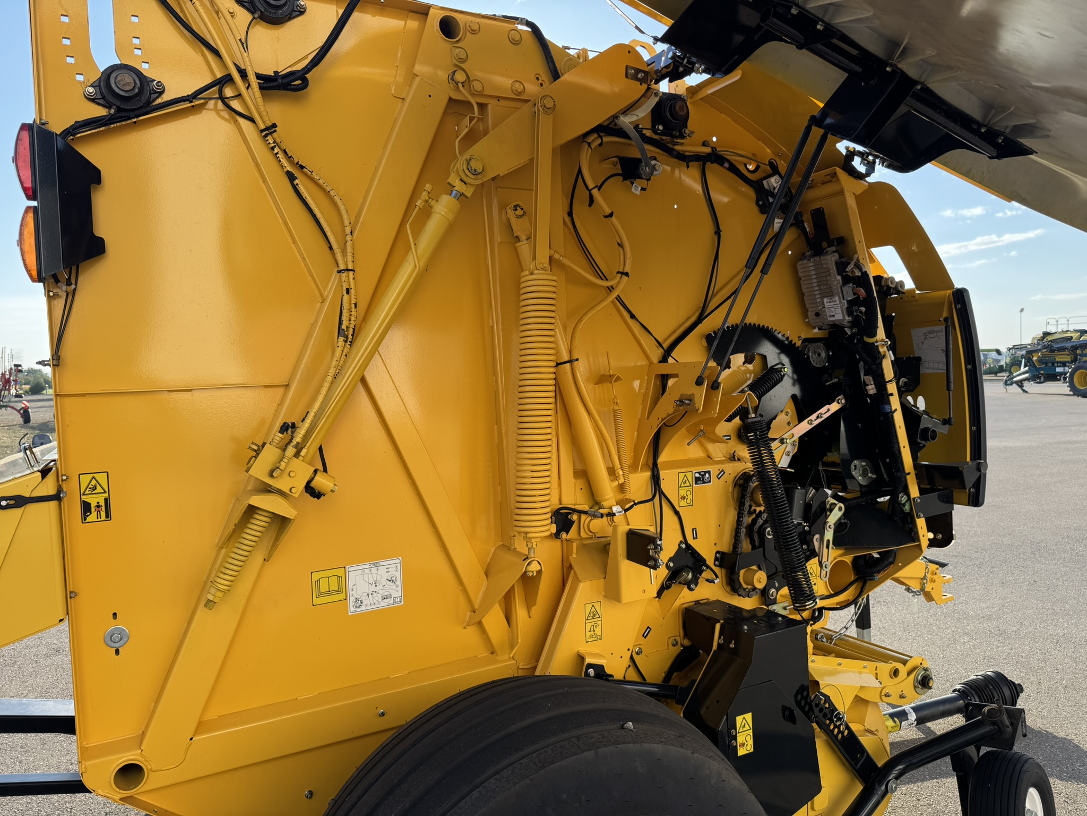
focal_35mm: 24
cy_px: 408
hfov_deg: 71.6
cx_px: 544
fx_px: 754
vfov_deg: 56.8
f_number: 1.78
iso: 80
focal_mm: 6.76
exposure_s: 1/1026
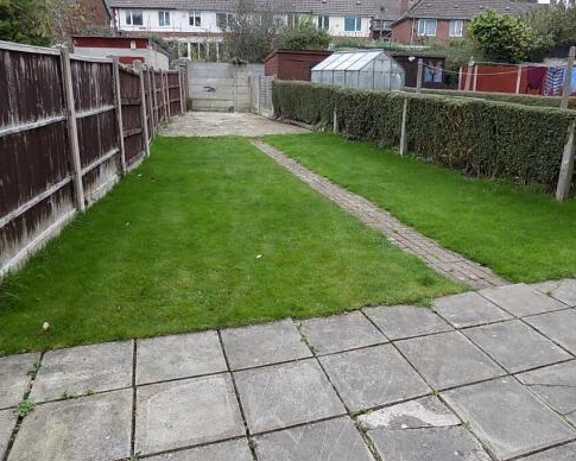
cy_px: 224
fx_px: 460
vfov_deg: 53.2
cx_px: 315
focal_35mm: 27
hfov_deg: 63.9
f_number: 3.1
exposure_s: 1/60
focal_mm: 4
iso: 80
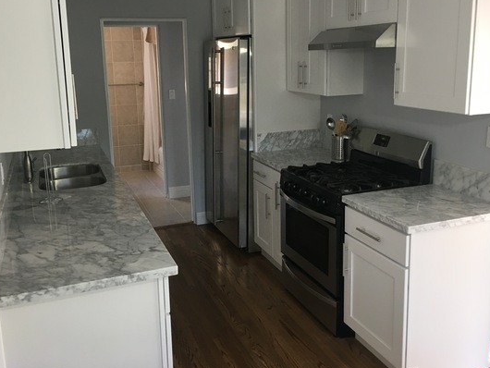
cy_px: 151
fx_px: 496
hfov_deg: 52.6
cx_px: 243
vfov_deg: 40.6
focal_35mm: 35
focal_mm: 4.15
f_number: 2.2
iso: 40
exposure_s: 1/30
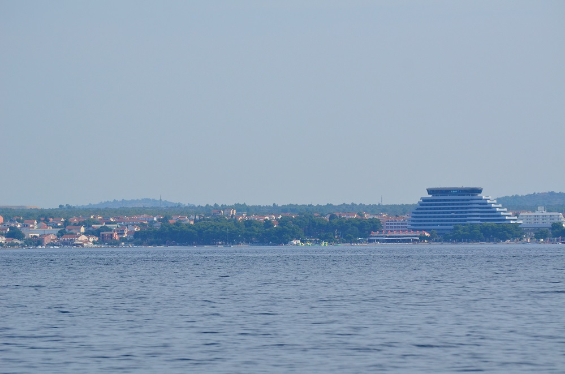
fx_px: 3405
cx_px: 282
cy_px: 187
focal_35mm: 218
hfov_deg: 9.5
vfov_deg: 6.3
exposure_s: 1/2500
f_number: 5.6
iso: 400
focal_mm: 145
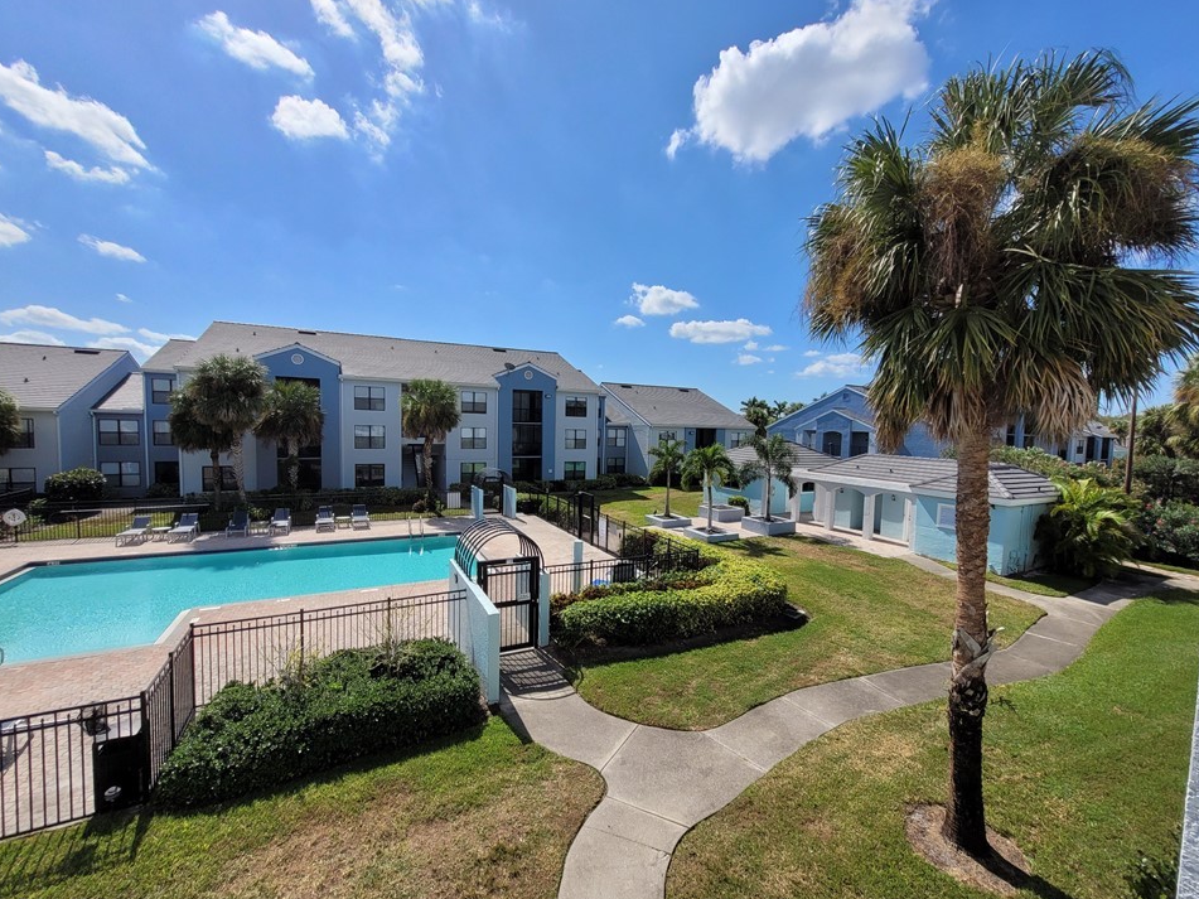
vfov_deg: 85.7
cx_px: 617
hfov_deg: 102.0
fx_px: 485
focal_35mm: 14
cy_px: 454
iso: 40
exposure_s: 1/2186
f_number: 2.2
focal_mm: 1.74
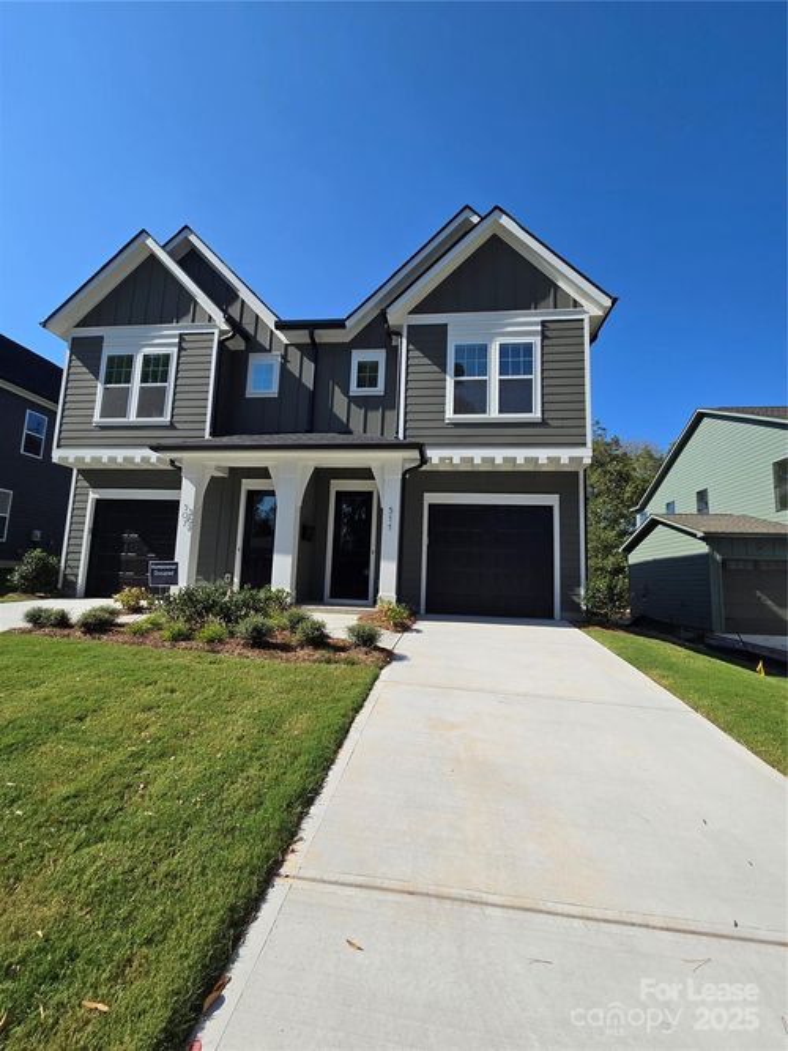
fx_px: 395
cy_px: 526
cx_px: 394
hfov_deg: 89.9
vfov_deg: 106.2
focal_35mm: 13
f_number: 2.2
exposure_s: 1/2463
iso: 50
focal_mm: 2.2
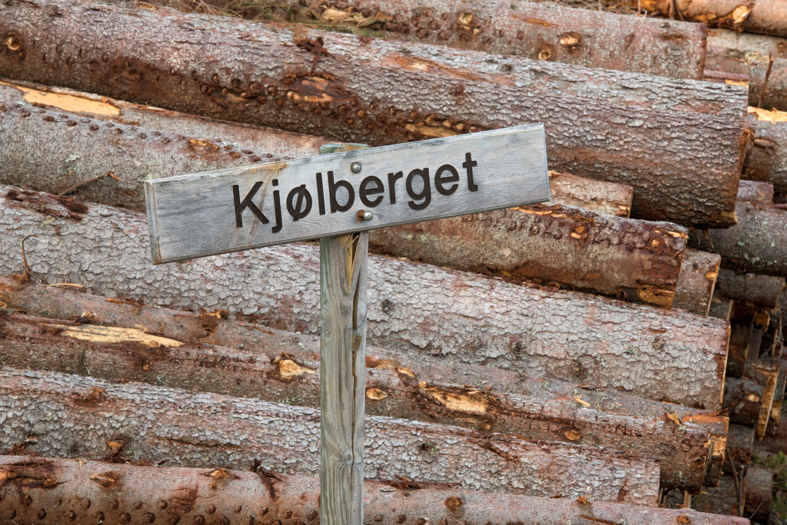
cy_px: 262
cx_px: 394
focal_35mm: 160
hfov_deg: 12.8
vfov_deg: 8.6
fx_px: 3498
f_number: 20
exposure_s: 1/5
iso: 100
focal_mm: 160
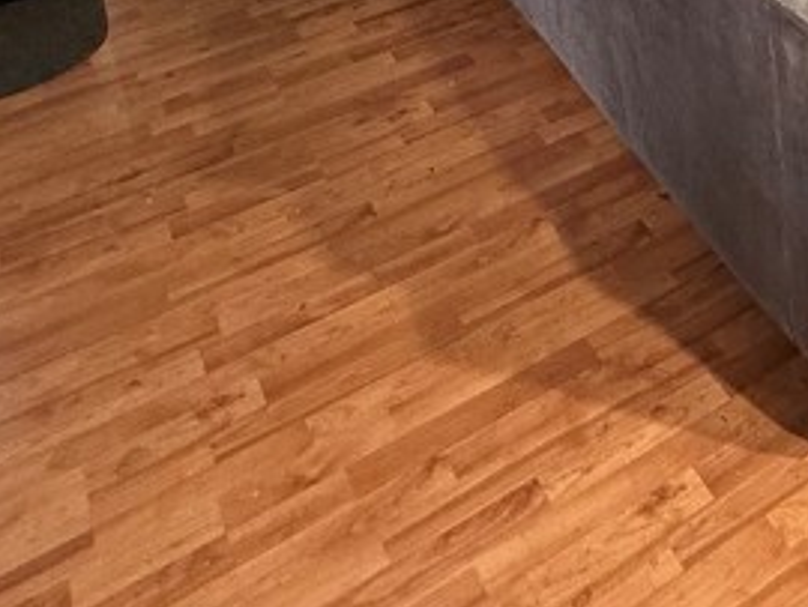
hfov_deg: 30.9
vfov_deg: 22.0
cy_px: -347
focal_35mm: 53
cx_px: 952
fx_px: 1238
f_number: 2.2
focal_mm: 2.22
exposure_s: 1/60
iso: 500
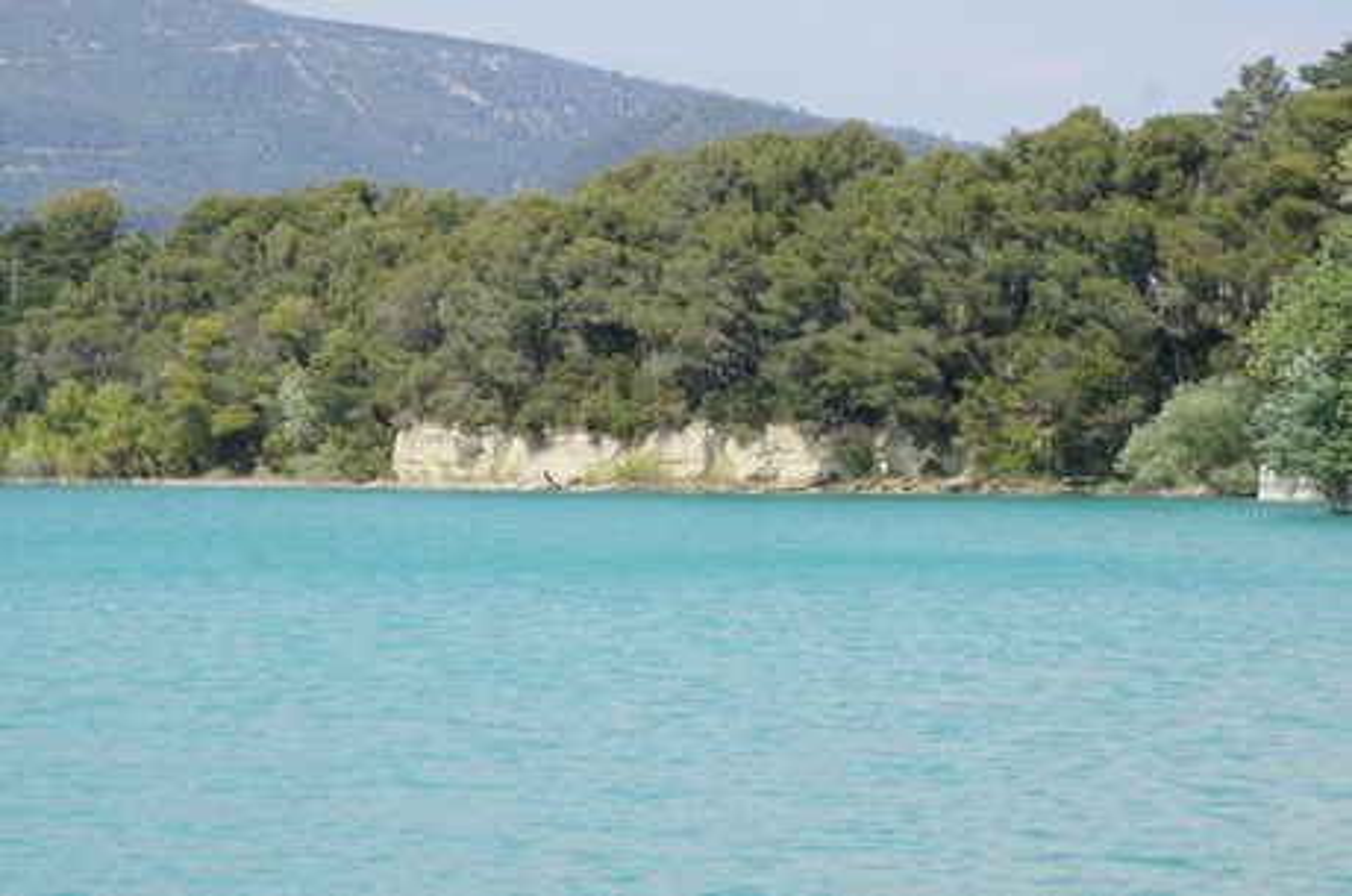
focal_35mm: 165
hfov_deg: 12.5
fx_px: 6186
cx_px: 676
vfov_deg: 8.3
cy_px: 448
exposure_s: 1/250
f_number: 8
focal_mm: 110
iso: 100
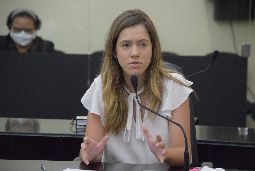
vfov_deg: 8.3
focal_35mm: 165
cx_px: 128
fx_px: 1170
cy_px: 86
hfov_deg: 12.4
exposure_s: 1/125
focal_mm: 110
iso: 4000
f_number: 4.8
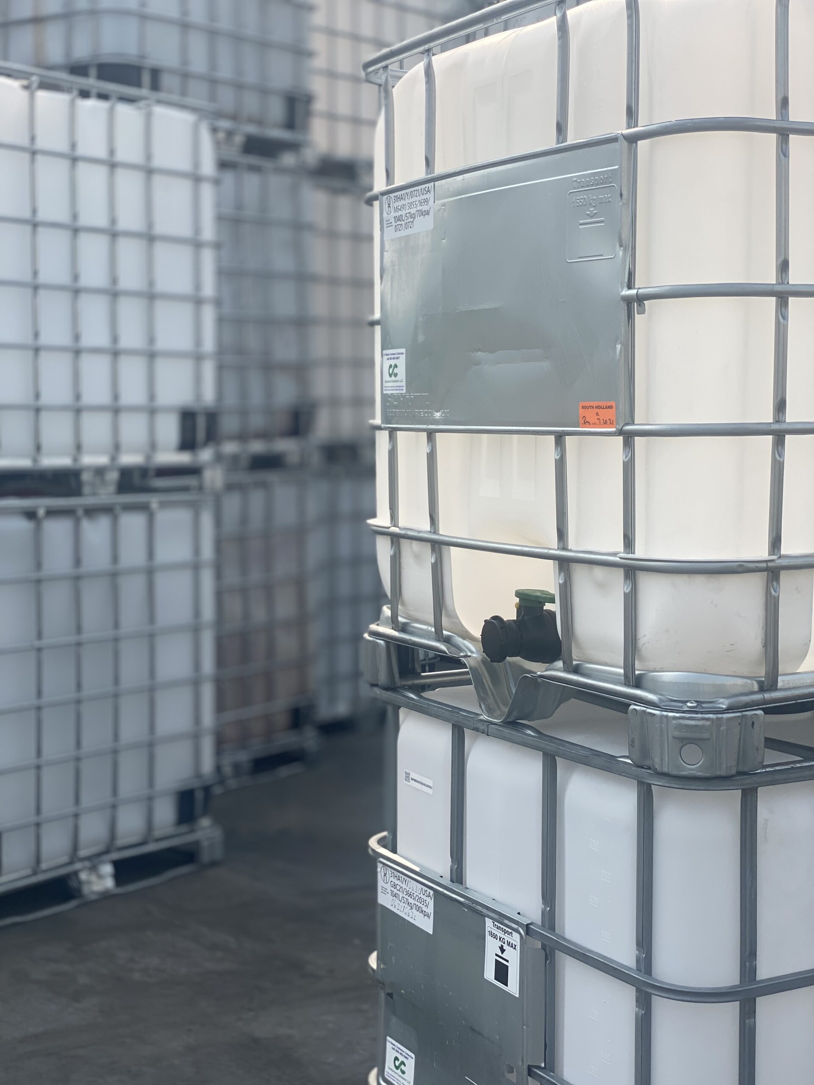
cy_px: 542
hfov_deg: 28.0
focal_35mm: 52
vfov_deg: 36.8
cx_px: 407
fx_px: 1630
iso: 20
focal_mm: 6
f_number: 2
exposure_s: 1/1453
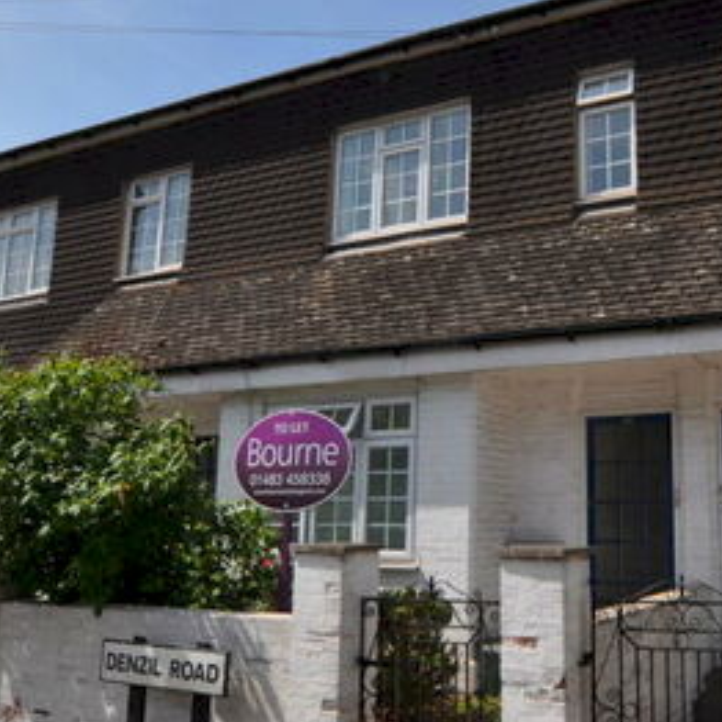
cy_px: 351
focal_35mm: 34
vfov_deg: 48.4
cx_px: 559
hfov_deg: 46.3
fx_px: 802
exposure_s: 1/320
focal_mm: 10
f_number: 9
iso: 200
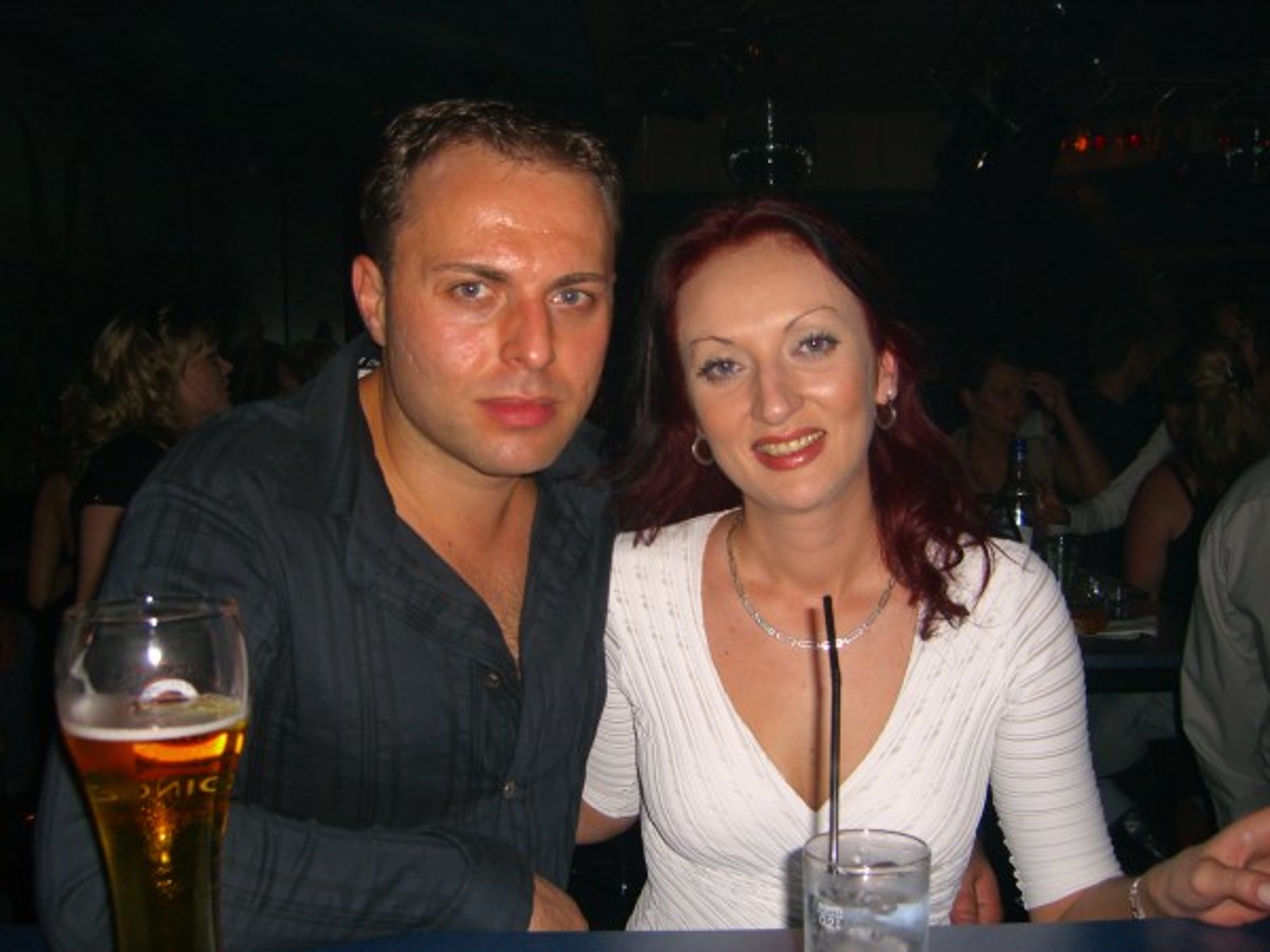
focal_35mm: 38
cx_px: 635
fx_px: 1394
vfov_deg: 37.7
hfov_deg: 49.0
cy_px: 476
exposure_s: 1/60
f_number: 2.8
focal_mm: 7.9
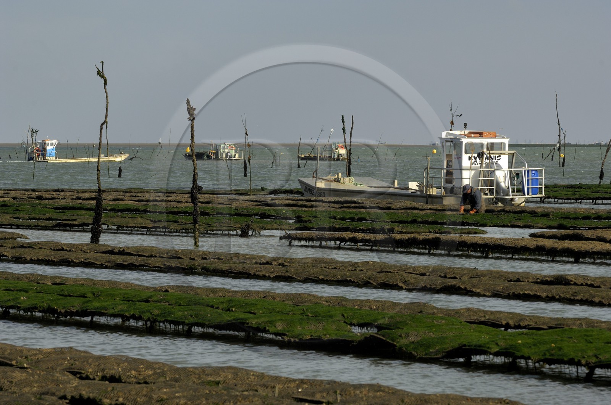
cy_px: 202
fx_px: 4068
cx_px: 306
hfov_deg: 8.6
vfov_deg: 5.7
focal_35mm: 240
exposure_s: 1/160
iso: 100
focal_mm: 160
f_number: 9
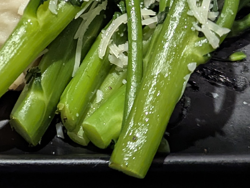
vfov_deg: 15.5
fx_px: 673
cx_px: -44
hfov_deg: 19.9
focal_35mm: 93
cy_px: -24
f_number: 1.85
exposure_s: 1/120
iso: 527
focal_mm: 6.81
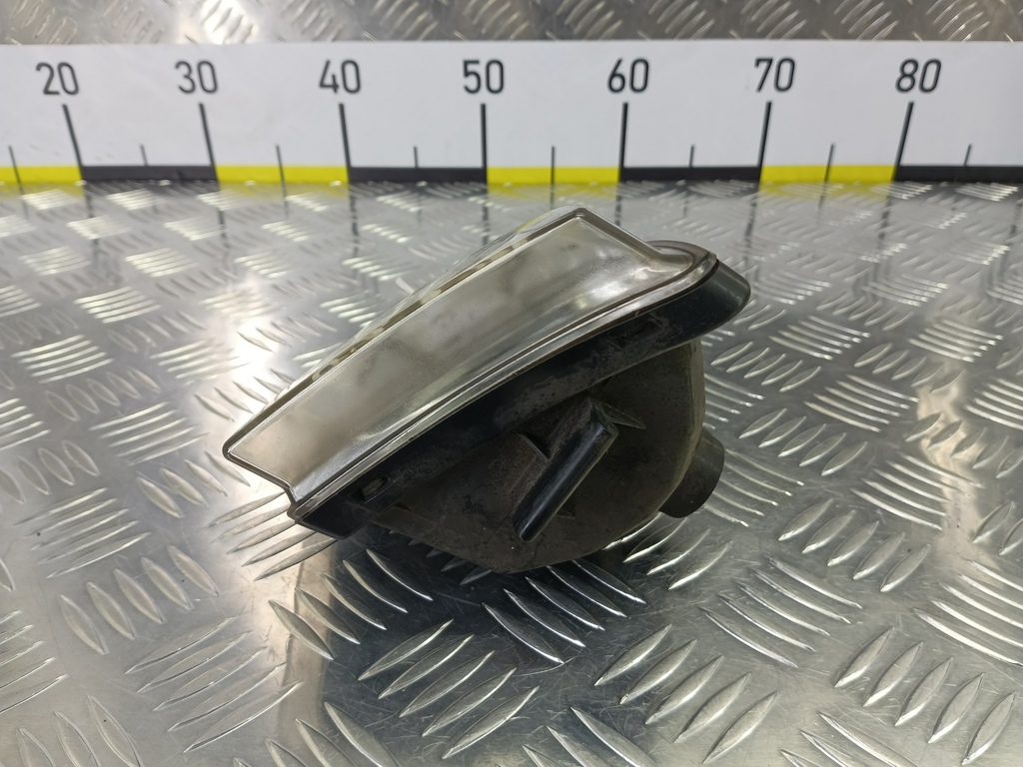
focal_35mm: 23
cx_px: 512
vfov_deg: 58.9
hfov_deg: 73.9
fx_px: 680
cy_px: 384
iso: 112
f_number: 1.6
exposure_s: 1/50
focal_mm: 4.11
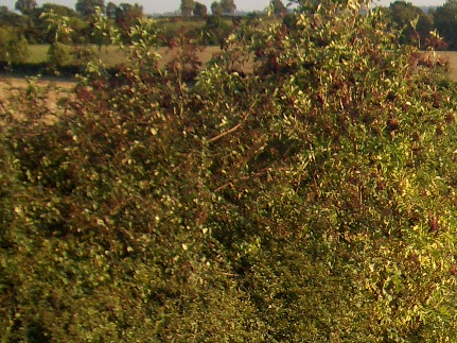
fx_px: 1373
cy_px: 287
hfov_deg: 17.7
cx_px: 600
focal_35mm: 104
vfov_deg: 14.1
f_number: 2.6
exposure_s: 1/320
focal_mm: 5.8
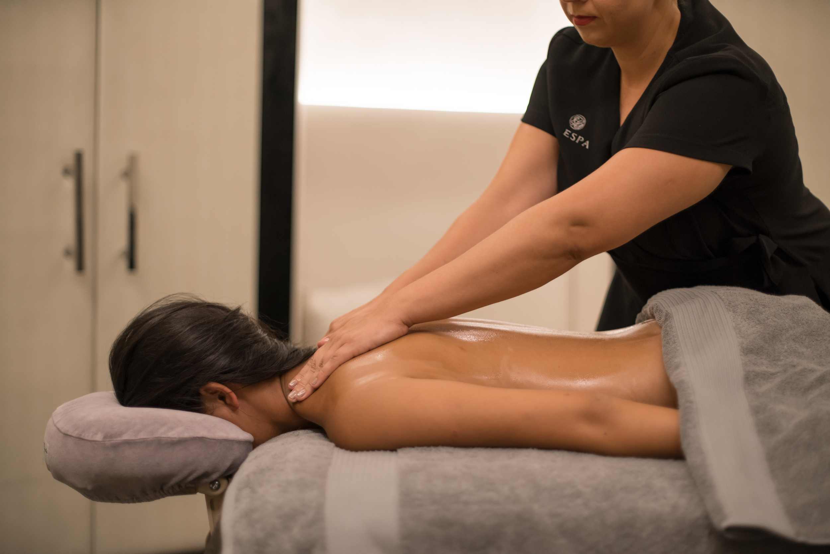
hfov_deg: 39.6
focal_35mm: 50
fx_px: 1153
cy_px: 277
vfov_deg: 27.0
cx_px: 415
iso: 1000
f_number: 1.6
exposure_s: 1/80
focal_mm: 50
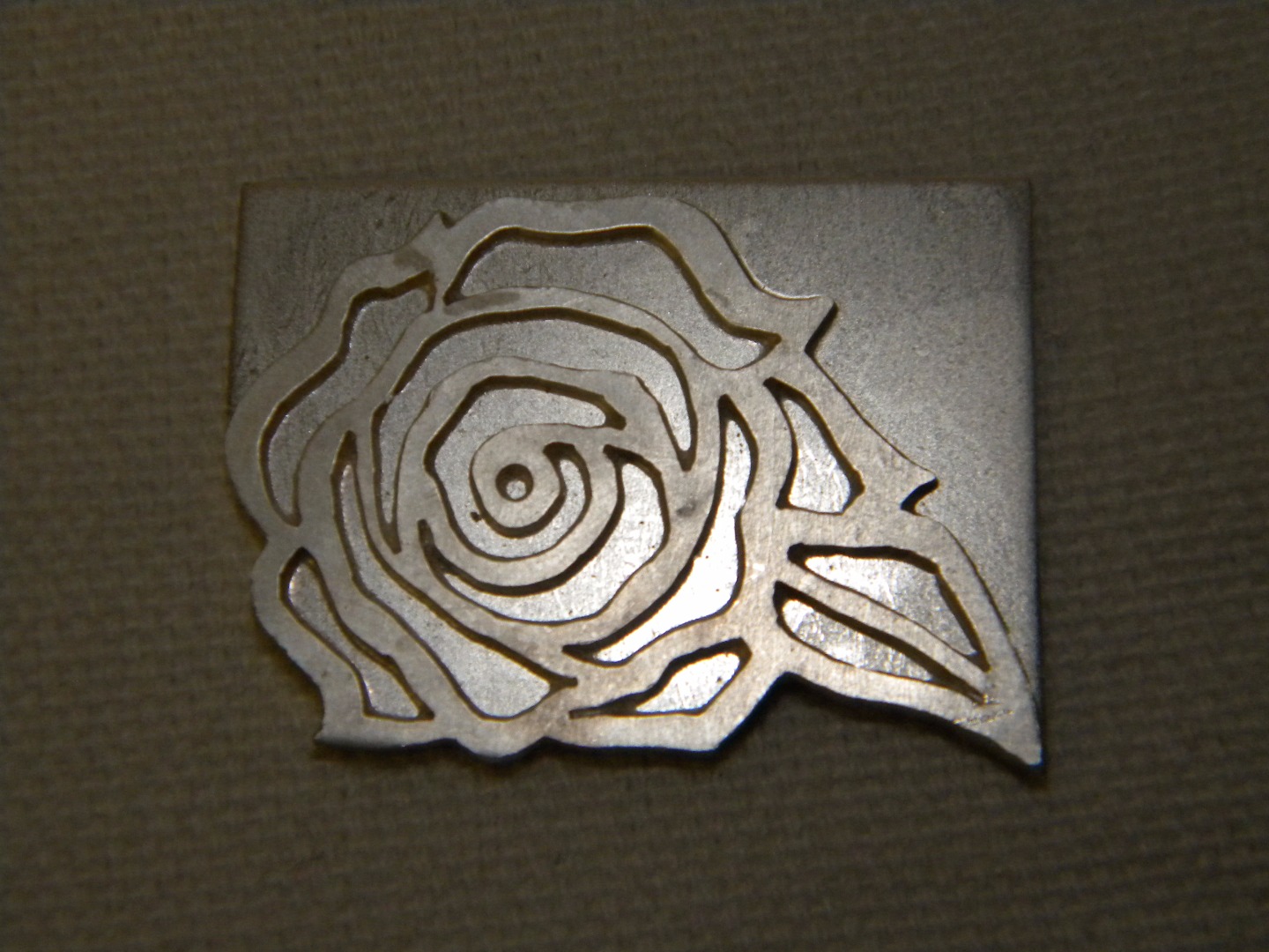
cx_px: 634
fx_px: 3043
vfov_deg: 17.8
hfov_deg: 23.6
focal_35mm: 83
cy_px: 476
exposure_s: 1/30
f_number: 9
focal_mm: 15.1
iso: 400
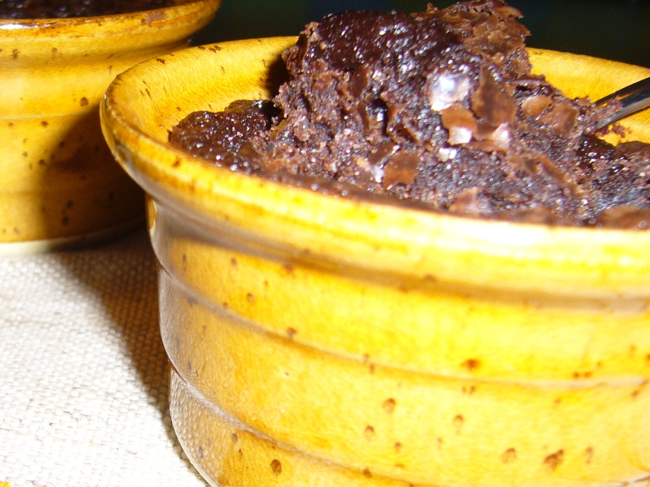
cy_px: 299
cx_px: 183
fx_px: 1052
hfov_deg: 33.8
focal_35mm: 56
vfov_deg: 26.0
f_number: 2.8
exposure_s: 1/30
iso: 100
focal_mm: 5.8
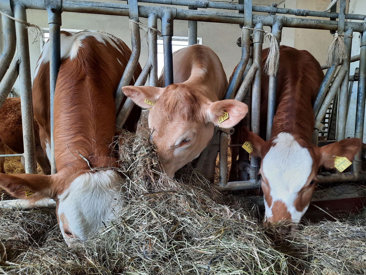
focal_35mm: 25
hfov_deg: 69.4
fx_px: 264
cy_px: 138
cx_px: 183
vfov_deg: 54.9
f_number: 2
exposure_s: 1/50
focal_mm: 4.6
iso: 100
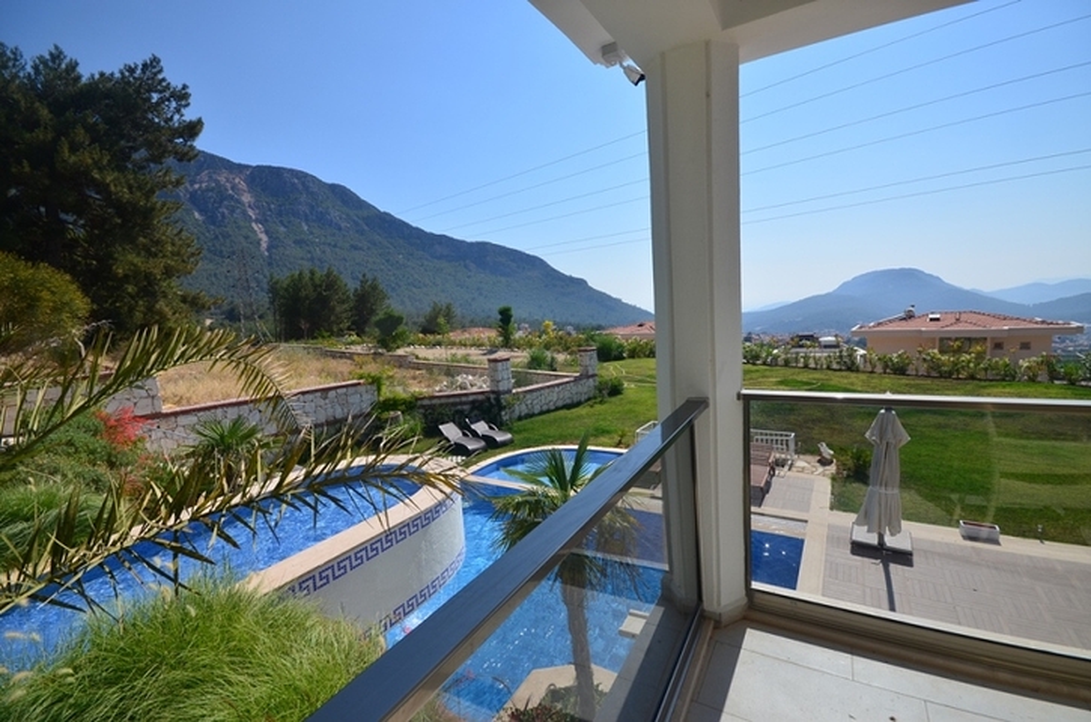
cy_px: 361
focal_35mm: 15
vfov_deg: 77.1
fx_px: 454
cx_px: 546
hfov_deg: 100.5
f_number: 11
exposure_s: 1/400
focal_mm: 10
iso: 200
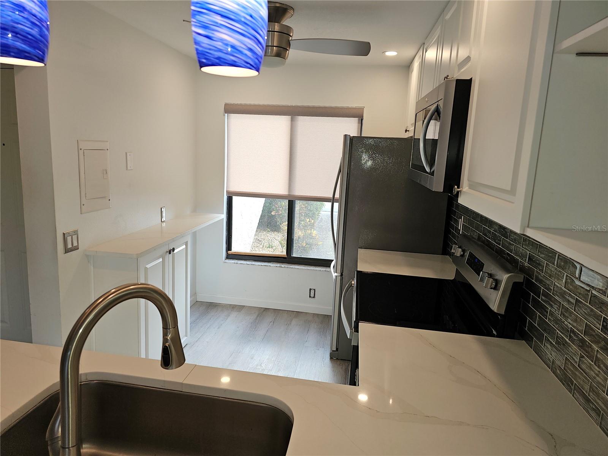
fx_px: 404
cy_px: 228
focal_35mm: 23
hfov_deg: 73.9
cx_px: 304
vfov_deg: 58.9
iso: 40
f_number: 1.7
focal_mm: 6.3
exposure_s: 1/60
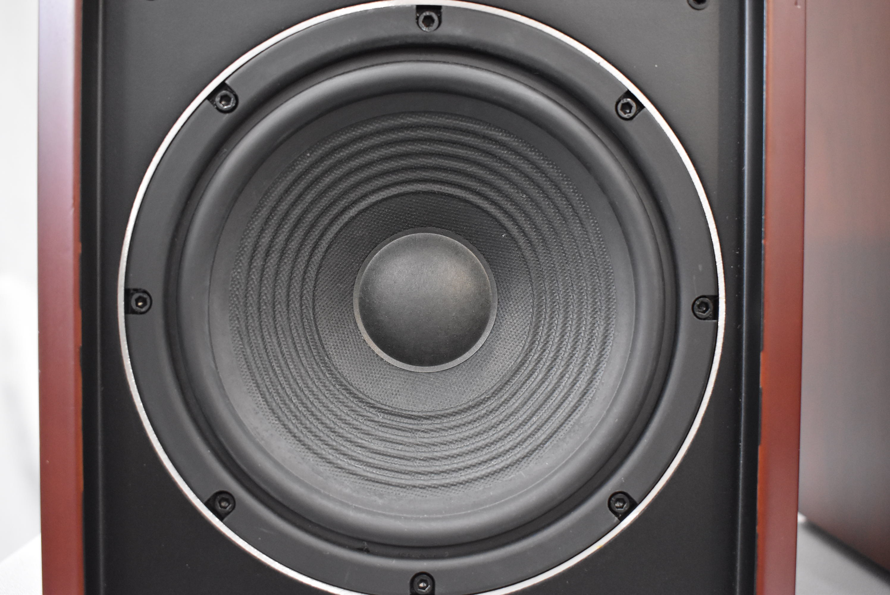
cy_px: 298
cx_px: 445
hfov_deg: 51.2
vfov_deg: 35.6
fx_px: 928
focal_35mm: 38
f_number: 4
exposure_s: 1/60
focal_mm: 25
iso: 3200
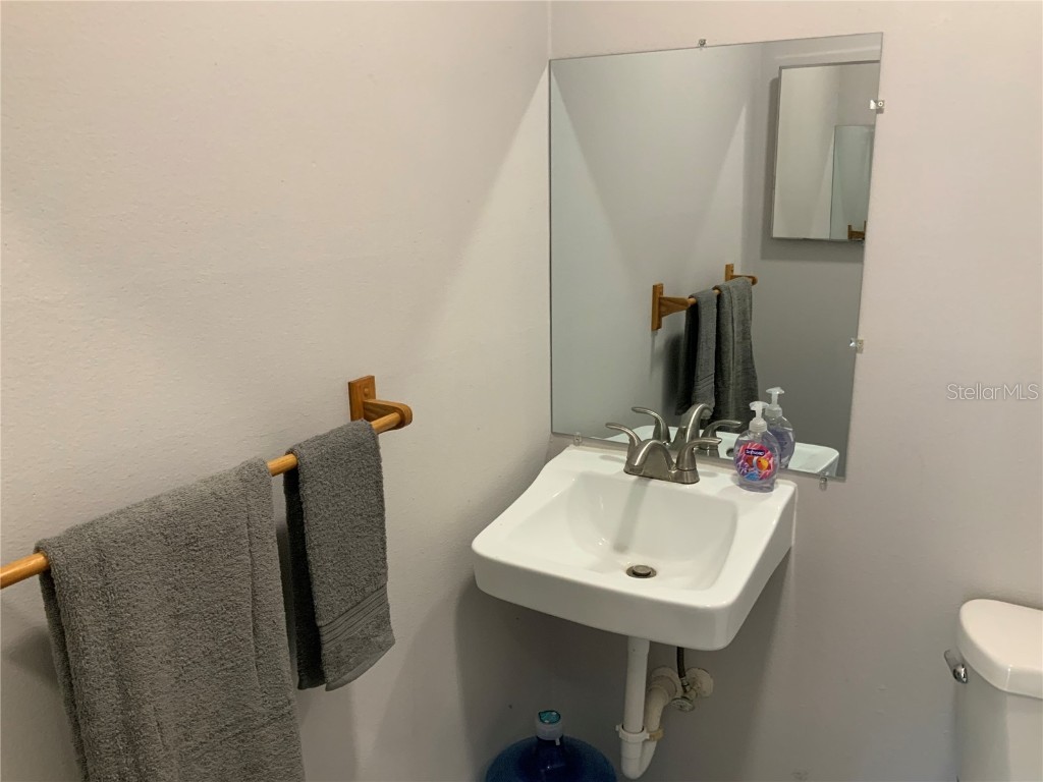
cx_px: 522
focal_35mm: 29
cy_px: 391
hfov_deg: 61.7
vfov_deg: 48.2
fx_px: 874
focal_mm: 3
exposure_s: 1/60
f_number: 1.8
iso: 125
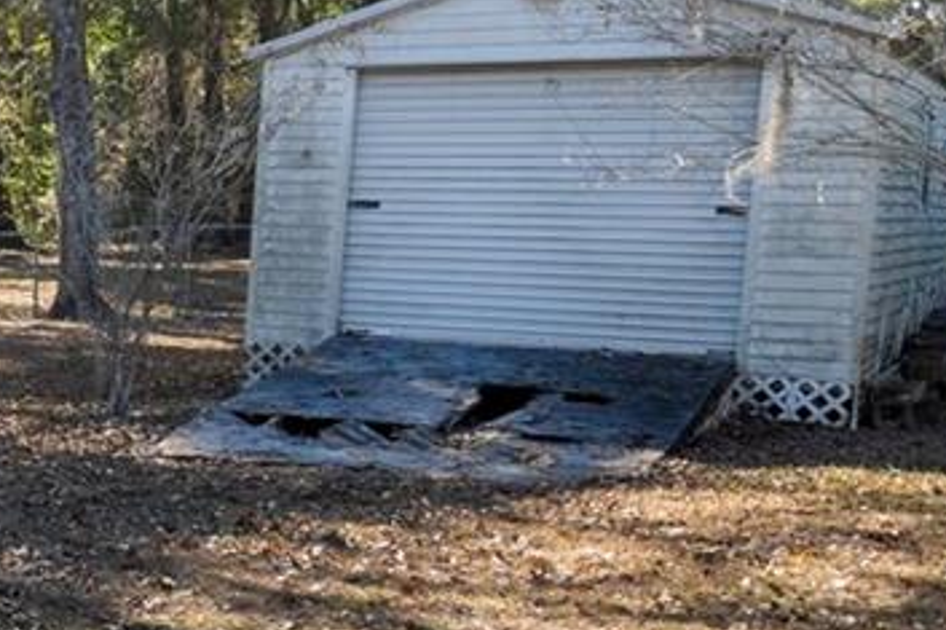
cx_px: -686
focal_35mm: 68
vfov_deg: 19.8
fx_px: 1786
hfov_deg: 21.4
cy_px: 137
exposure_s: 1/40
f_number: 8
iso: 100
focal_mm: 10
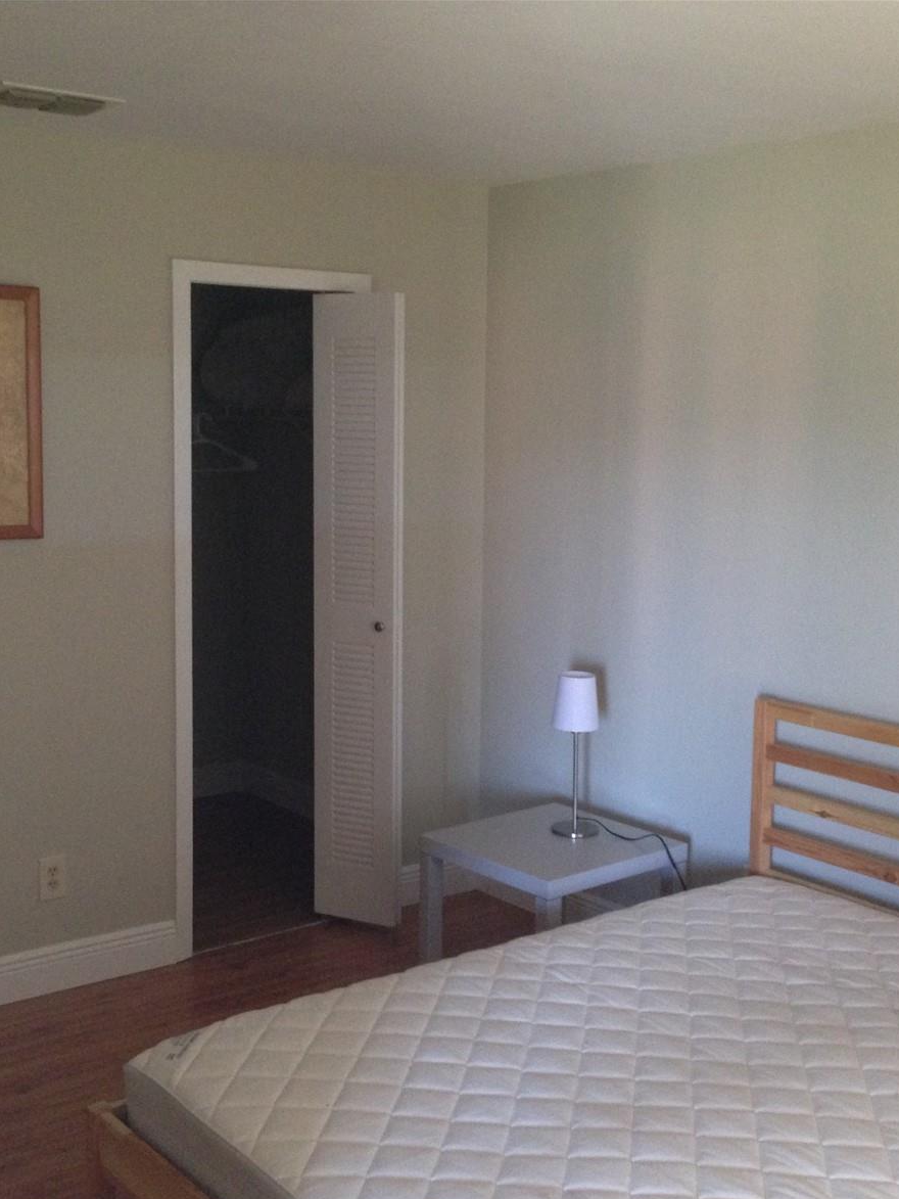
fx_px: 1558
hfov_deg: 32.2
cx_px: 472
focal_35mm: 45
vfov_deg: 42.1
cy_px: 612
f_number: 2.4
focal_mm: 4.12
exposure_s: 1/20
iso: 250
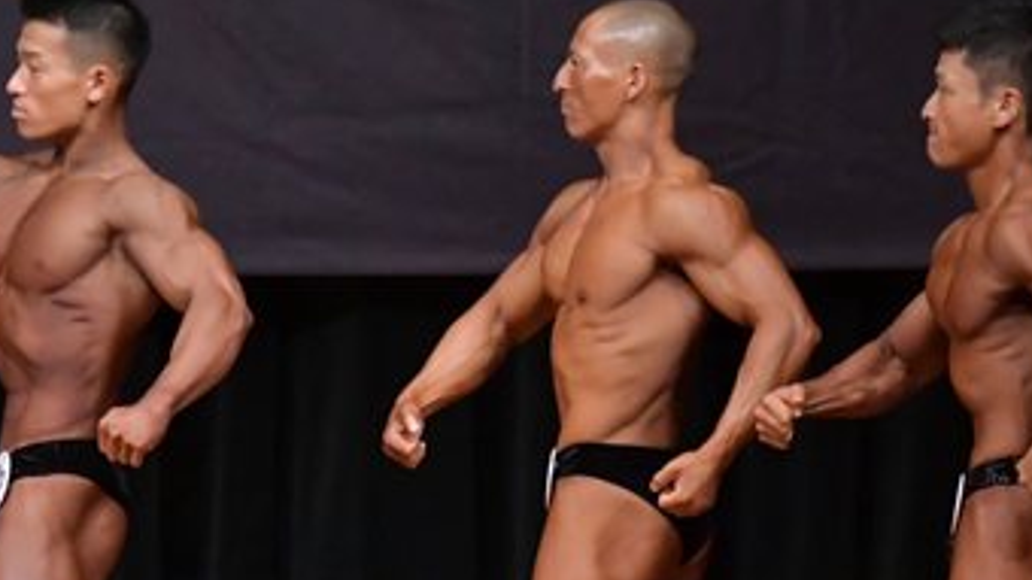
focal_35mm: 537
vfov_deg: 2.3
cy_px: 571
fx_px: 14690
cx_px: 159
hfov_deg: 4.0
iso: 5000
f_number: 5.6
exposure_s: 1/400
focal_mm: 150
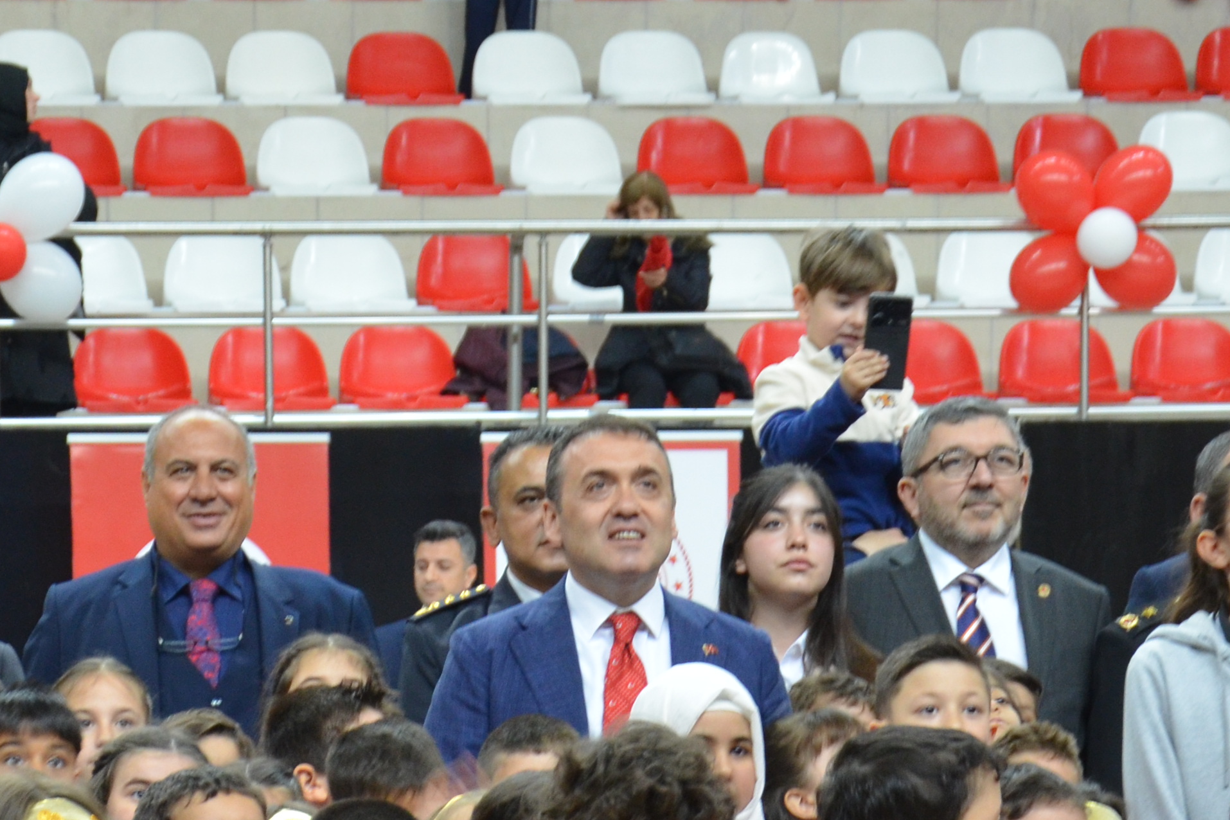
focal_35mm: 185
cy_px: 889
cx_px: 283
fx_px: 6320
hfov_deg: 11.1
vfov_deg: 7.4
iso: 800
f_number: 4.8
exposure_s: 1/40
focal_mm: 48
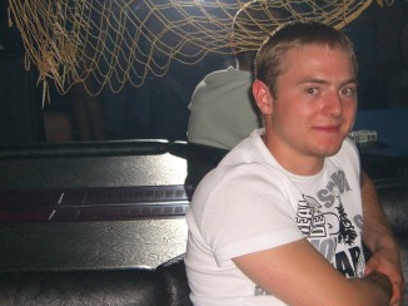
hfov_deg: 27.6
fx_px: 824
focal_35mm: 70
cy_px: 184
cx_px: 282
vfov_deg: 21.0
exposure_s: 1/60
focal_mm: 7.9
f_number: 2.8
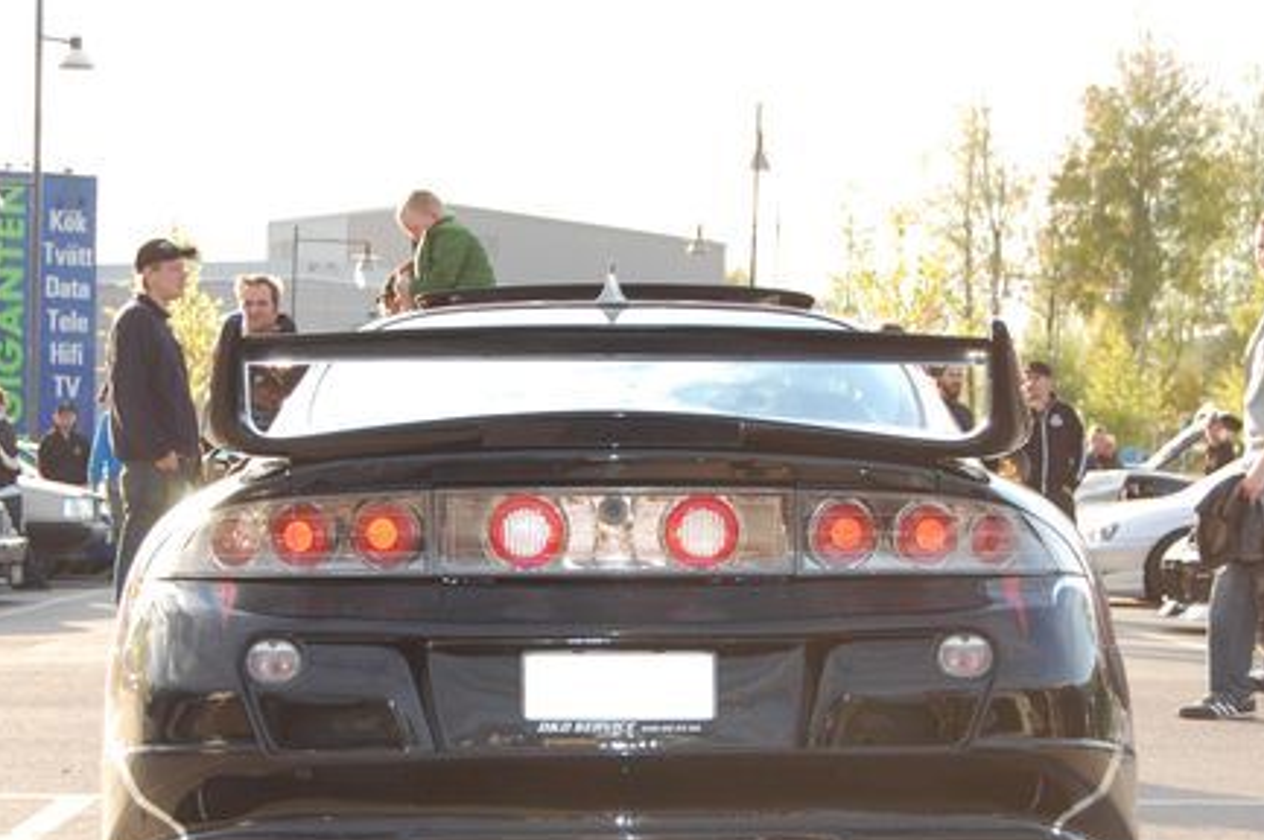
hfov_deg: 20.5
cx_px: 619
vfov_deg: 13.7
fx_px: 3499
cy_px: 612
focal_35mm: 100
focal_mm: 45
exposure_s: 1/320
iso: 400
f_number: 5.3
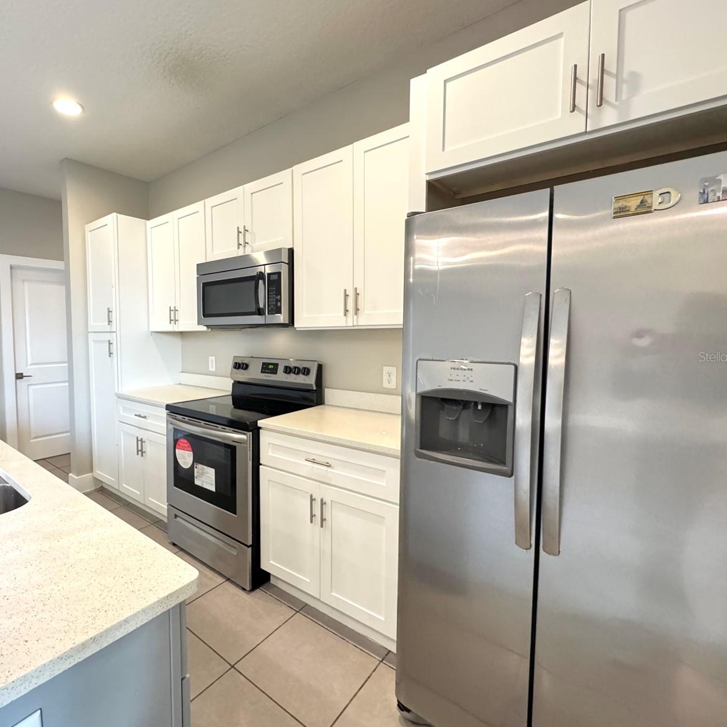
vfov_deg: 84.0
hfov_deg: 81.8
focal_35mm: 17
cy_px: 356
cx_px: 258
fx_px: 404
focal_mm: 2.22
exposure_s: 1/60
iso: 1000
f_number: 2.2
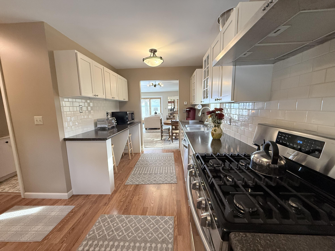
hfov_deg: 102.1
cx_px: 168
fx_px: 135
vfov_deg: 85.7
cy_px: 126
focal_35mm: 14
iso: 250
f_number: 2.2
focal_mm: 2.22
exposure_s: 1/120
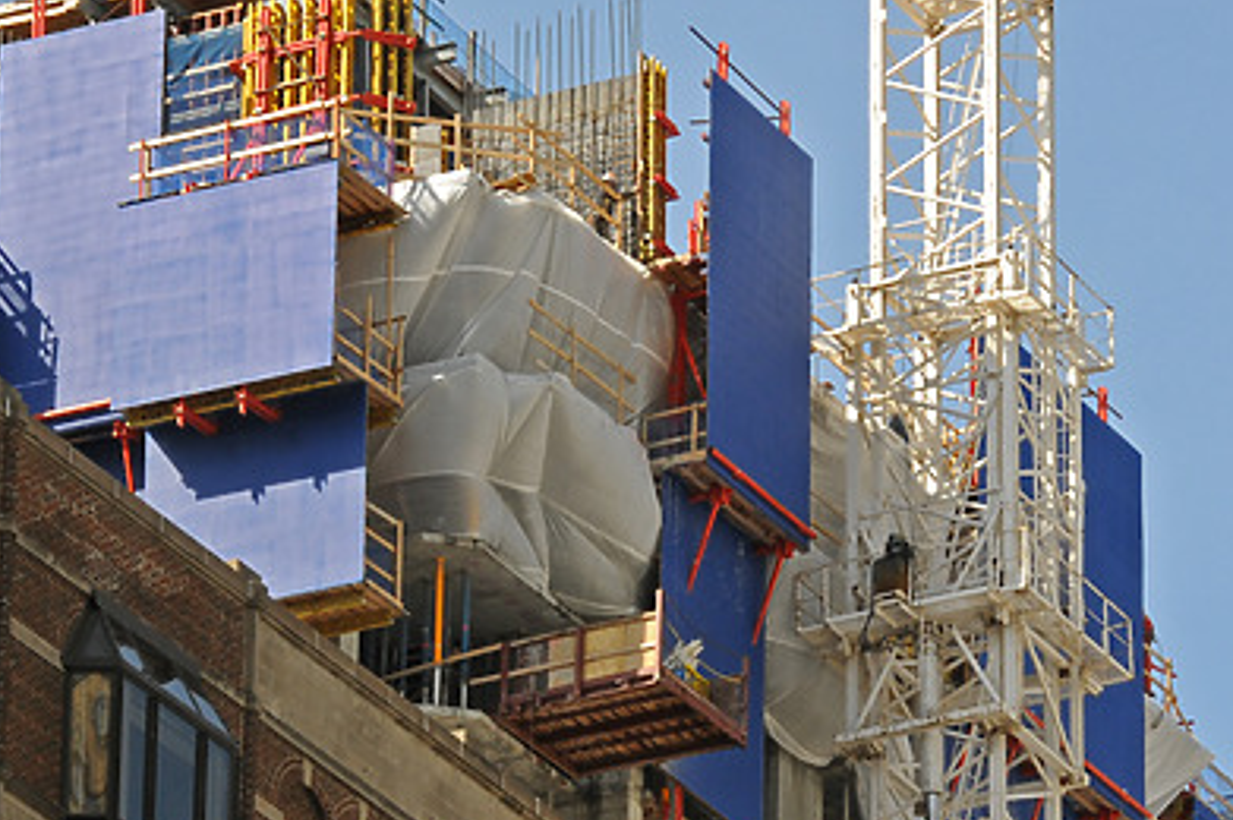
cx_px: 587
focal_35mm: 311
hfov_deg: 6.6
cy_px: 524
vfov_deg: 4.4
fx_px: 10643
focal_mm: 90
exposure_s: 1/125
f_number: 14
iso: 200
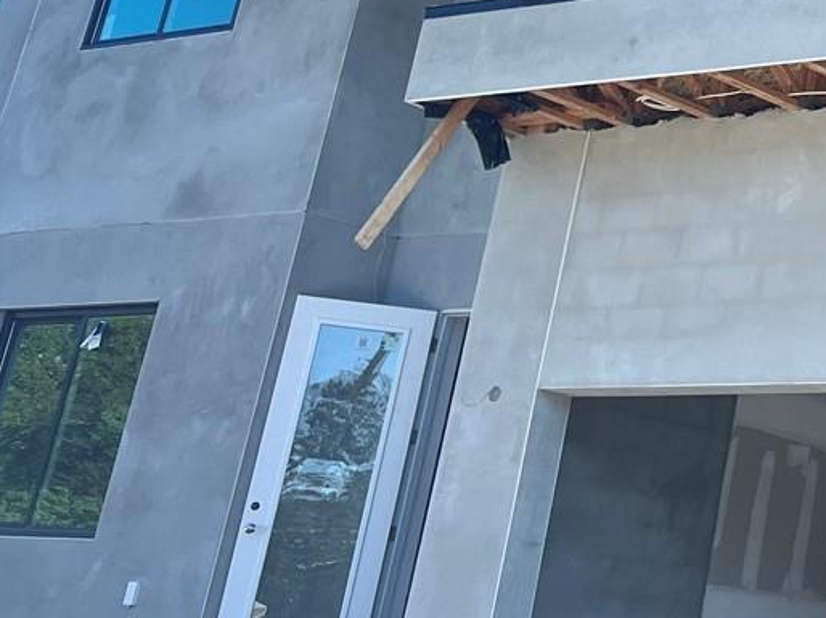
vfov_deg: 17.5
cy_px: -88
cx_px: 1207
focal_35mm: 81
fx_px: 1932
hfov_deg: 20.8
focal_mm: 5.7
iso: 50
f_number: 1.5
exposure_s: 1/1377
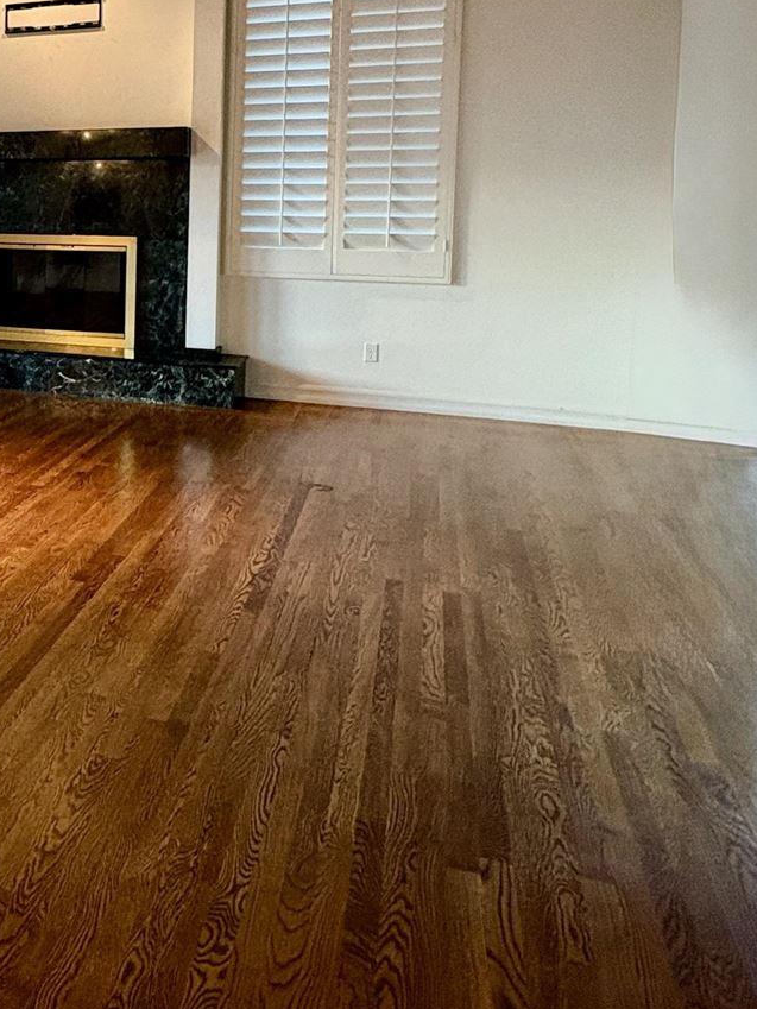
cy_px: 273
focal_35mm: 38
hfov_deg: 31.3
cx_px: -164
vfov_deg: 47.4
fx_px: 1108
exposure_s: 1/60
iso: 320
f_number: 2.2
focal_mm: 2.22
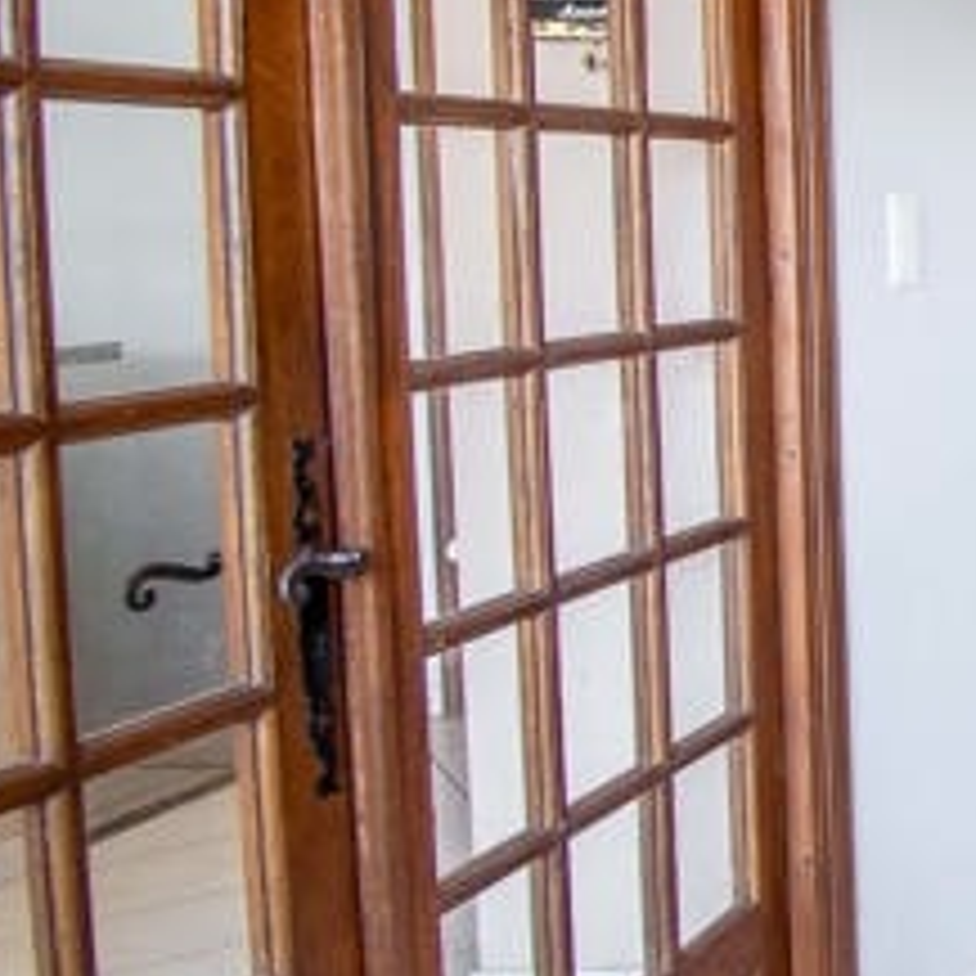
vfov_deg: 35.5
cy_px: 277
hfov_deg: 22.4
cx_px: 1732
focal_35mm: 47
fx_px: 1499
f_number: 4.5
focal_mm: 10
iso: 640
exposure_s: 1/30
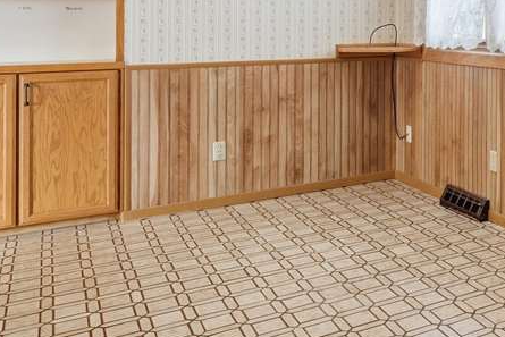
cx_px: 549
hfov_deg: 36.5
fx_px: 645
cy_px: 10
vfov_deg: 27.8
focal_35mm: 46
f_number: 10
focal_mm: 16
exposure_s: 1/50
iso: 400
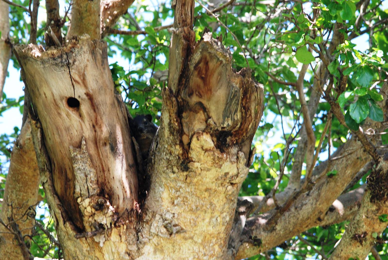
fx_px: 5665
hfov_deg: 3.9
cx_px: 194
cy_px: 130
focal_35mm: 525
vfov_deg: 2.6
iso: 400
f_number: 6.3
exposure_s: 1/125
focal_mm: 350
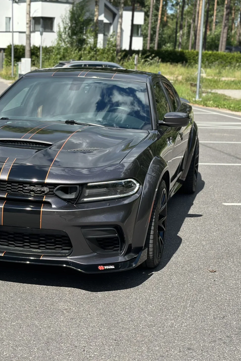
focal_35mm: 67
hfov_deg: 20.2
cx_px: 67
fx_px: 673
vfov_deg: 30.1
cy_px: 180
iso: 100
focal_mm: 6.86
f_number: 1.78
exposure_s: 1/3731
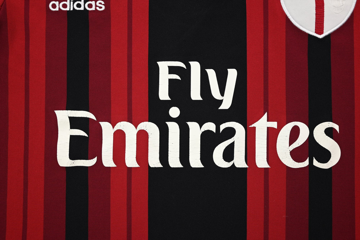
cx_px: 180
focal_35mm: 32
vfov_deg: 41.7
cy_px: 120
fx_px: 315
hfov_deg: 59.5
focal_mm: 31.5
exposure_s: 1/100
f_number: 4.8
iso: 200
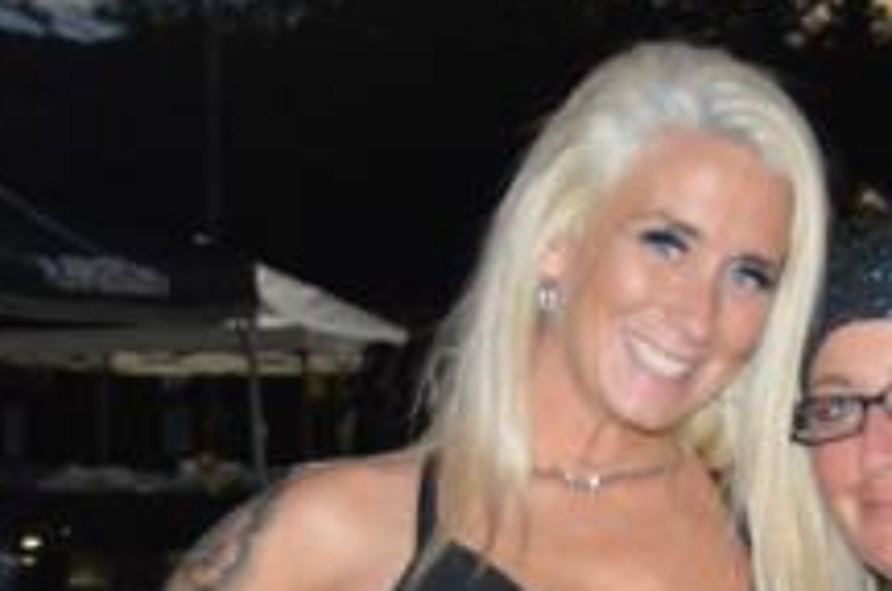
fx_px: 3610
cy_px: 636
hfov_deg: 14.0
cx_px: 739
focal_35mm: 146
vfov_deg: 9.3
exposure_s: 1/60
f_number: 4.5
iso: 3200
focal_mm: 42
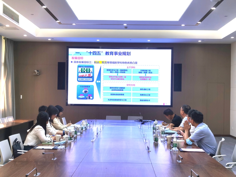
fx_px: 368
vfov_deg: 27.0
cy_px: 88
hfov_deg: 35.5
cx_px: 118
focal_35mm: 54
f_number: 1.6
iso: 50
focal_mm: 5.56
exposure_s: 1/470
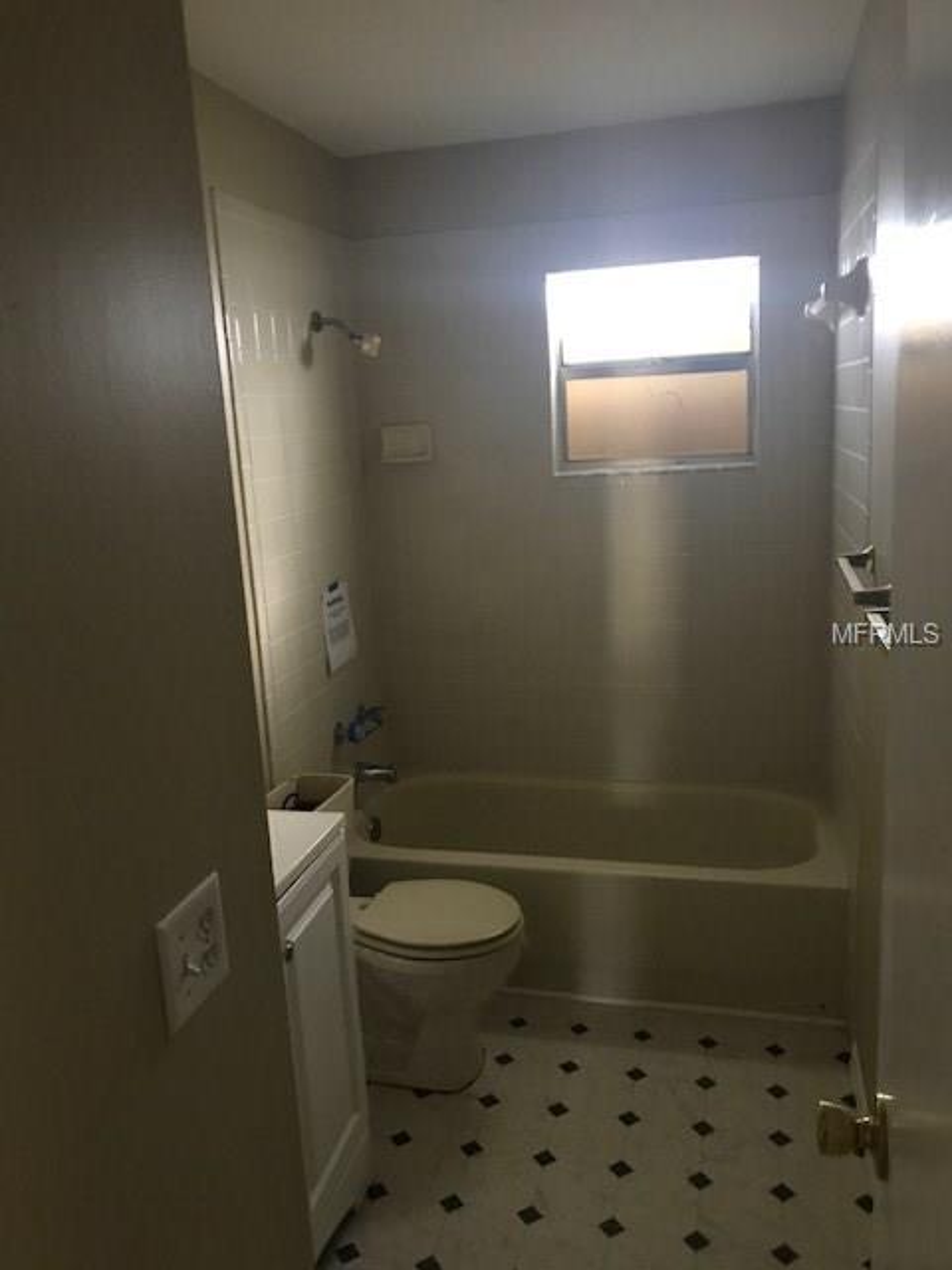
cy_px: 635
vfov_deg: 63.4
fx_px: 1027
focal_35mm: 28
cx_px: 476
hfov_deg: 49.7
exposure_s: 1/5
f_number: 1.8
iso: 100
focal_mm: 3.99
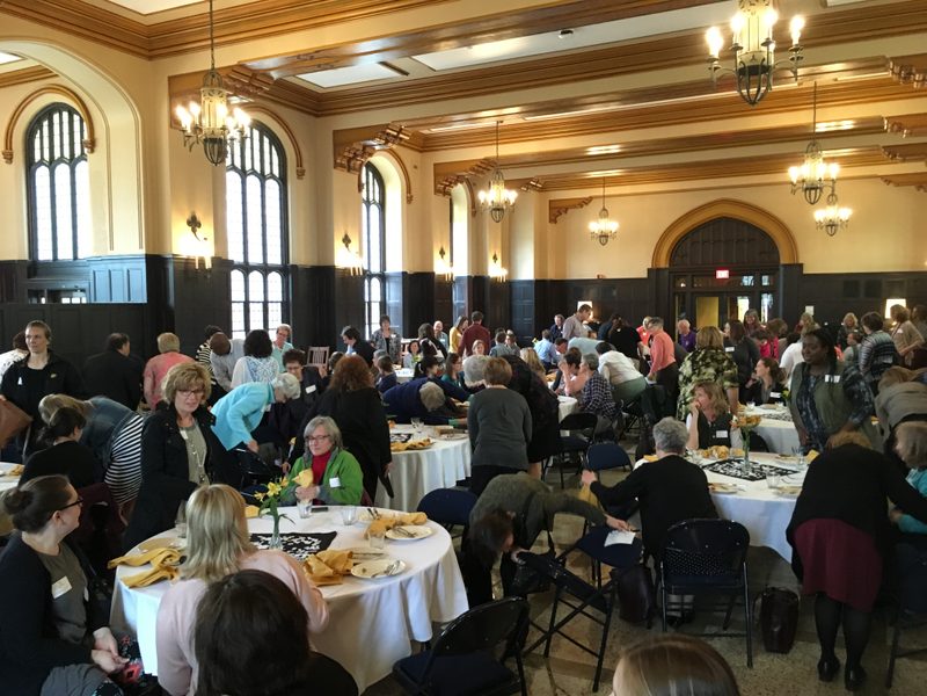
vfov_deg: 48.2
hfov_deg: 61.7
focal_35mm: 29
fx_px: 777
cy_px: 348
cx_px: 464
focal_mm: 4.15
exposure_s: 1/15
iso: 200
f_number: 2.2
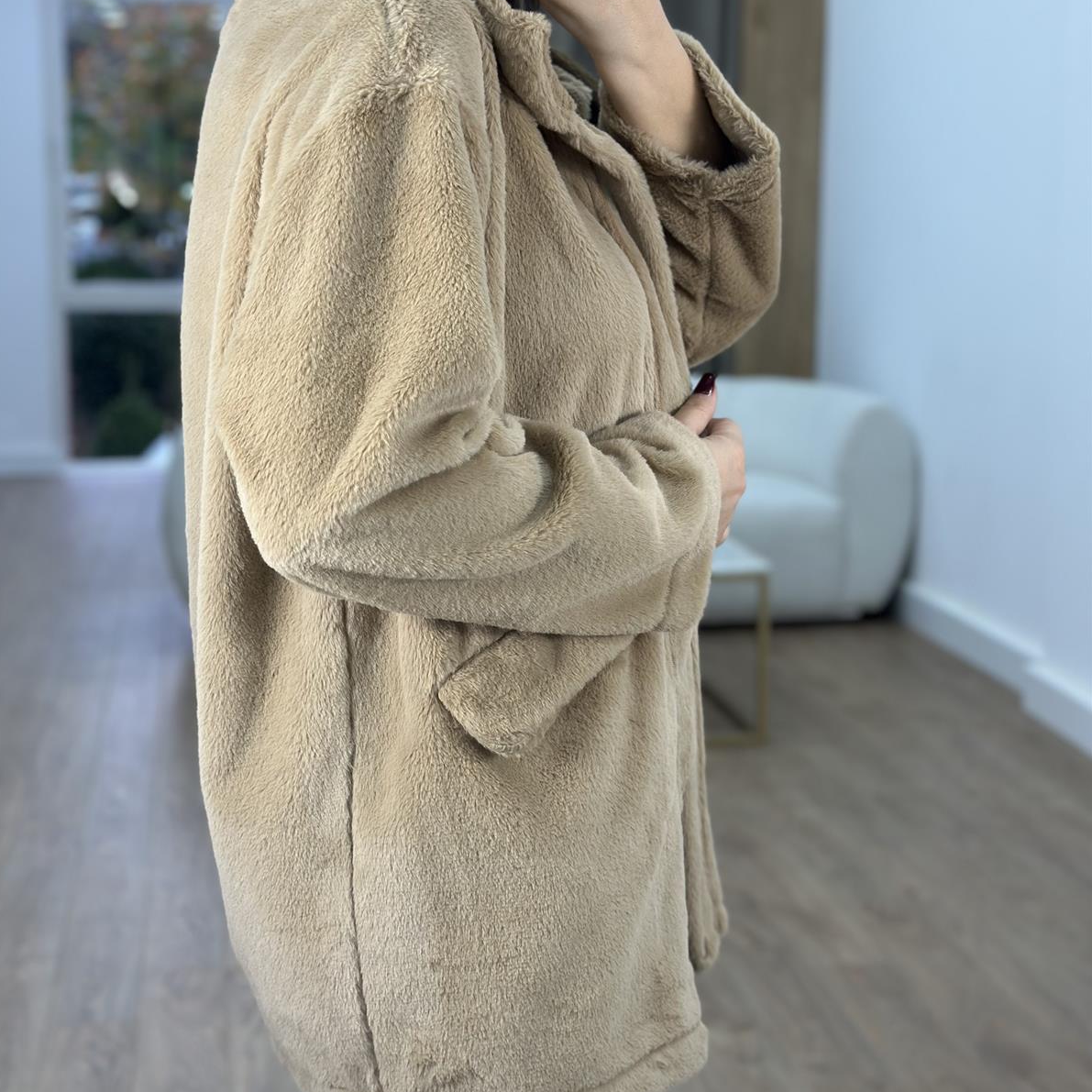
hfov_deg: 30.0
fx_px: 2034
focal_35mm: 57
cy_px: 484
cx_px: 544
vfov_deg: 30.0
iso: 80
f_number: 1.78
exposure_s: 1/100
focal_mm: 6.86
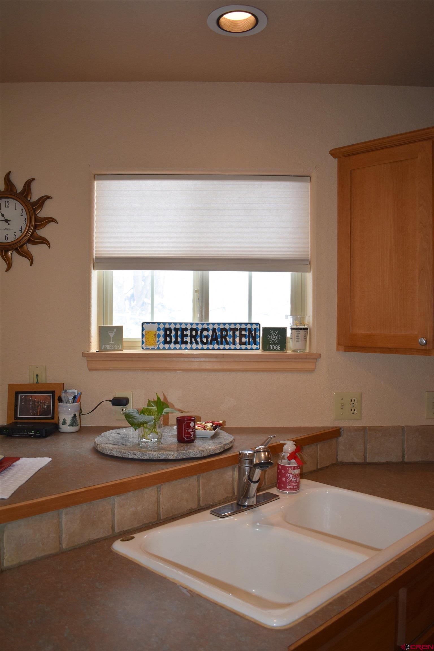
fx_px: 542
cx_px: 217
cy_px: 326
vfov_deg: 61.9
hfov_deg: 43.6
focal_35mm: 30
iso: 320
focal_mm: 20
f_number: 3.8
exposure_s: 1/125
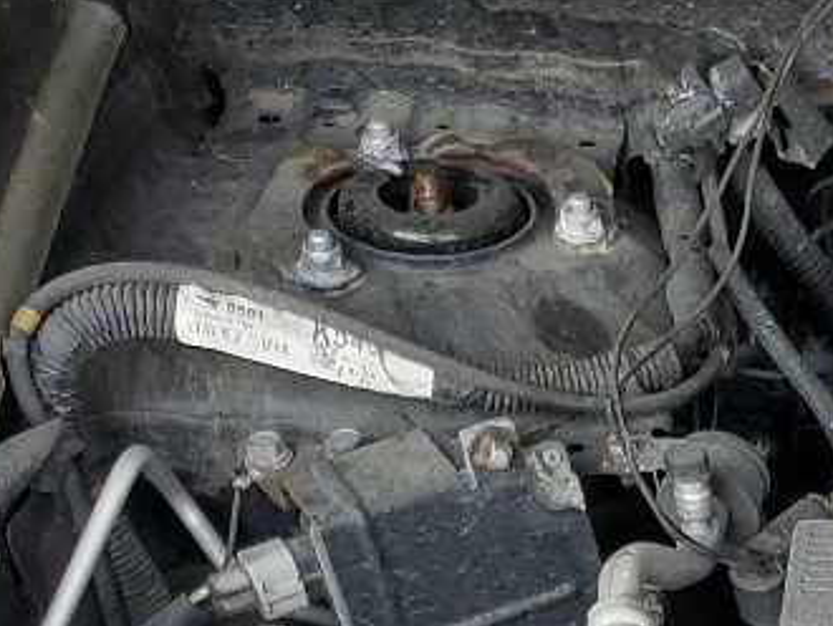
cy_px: 1179
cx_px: 1666
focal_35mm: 126
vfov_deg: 10.9
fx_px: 3034
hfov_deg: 13.4
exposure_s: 1/222
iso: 50
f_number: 1.5
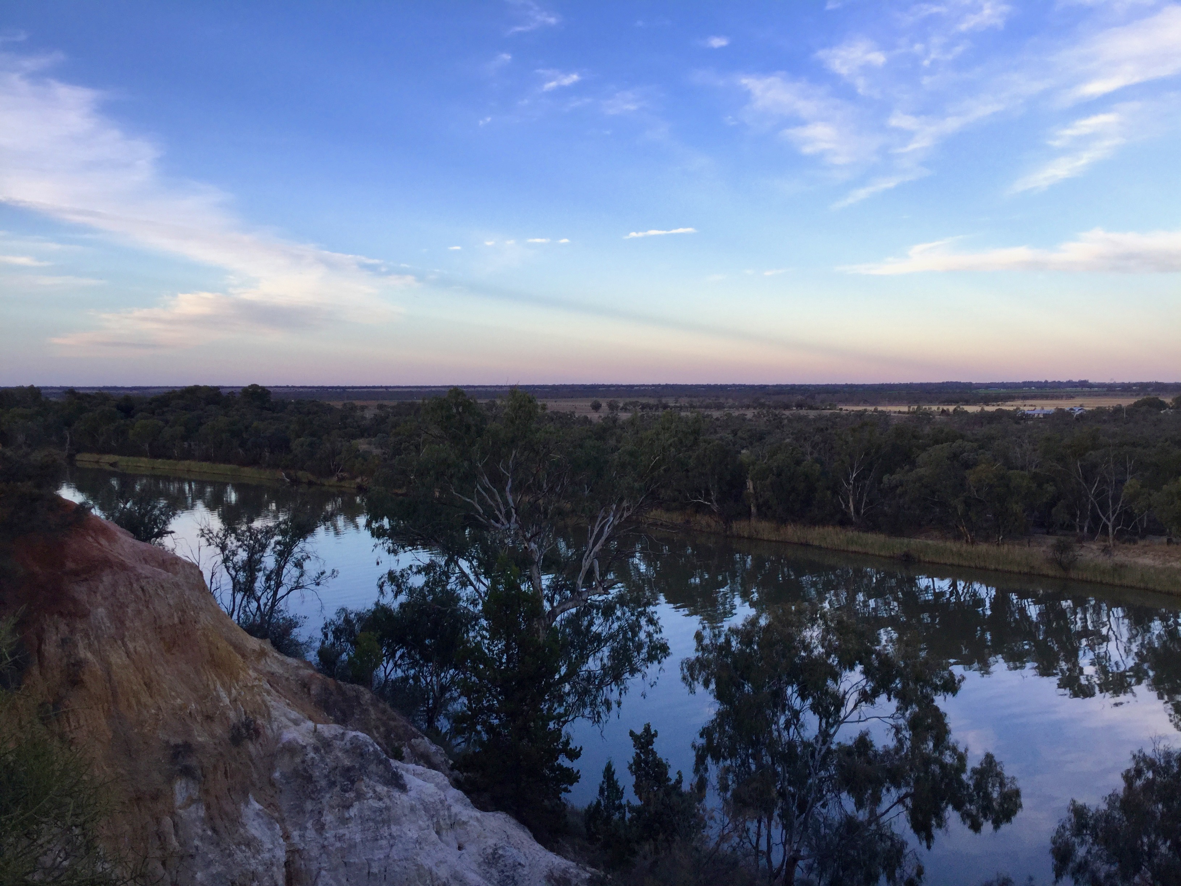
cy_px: 443
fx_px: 1058
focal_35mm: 31
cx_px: 590
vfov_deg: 45.4
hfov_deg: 58.4
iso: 25
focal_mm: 3.3
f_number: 2.4
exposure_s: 1/131
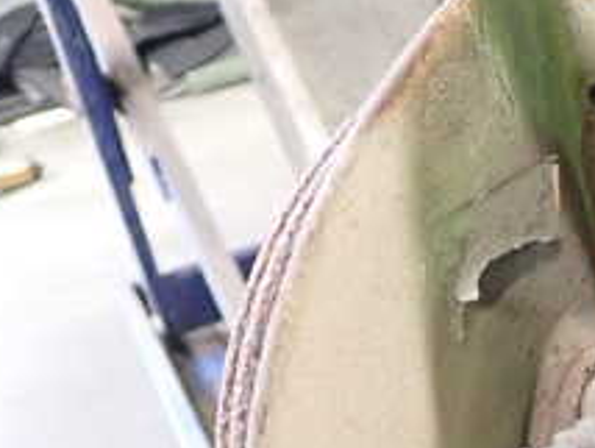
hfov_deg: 21.7
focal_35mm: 84
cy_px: 504
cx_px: 703
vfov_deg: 17.0
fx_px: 1445
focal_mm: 5.4
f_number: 2.3
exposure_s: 1/30
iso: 500
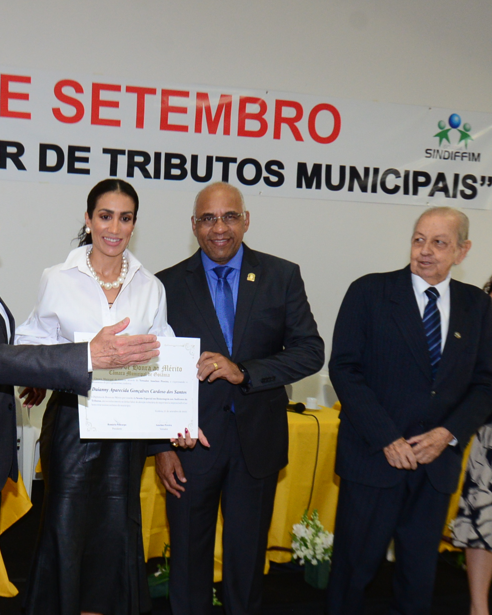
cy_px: 359
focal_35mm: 39
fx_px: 710
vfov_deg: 46.7
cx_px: 75
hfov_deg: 36.5
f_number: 5.6
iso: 1600
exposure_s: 1/125
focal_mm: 17
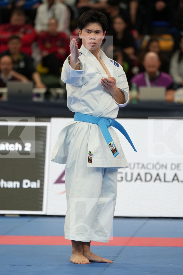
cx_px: 92
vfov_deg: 6.9
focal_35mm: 300
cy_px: 138
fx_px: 2287
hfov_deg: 4.6
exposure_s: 1/500
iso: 1000
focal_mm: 200
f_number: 2.8
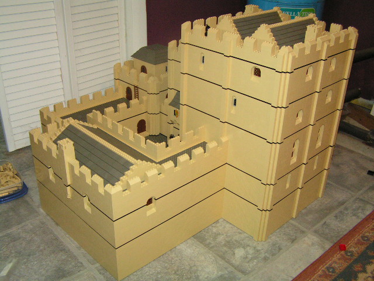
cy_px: 140
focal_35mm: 38
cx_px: 187
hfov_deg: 49.0
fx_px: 411
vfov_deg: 37.7
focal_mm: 6.3
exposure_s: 1/40
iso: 200
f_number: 2.8
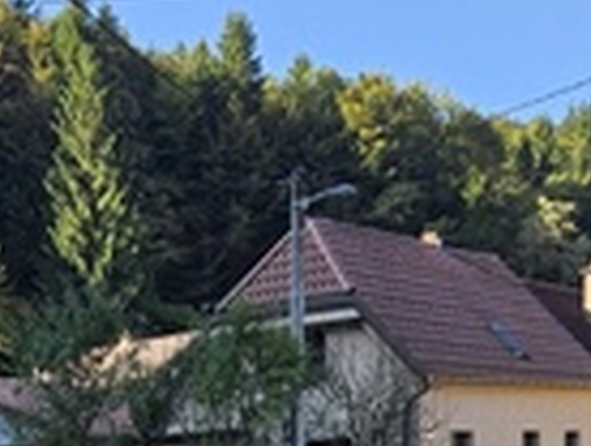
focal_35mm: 75
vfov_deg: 17.6
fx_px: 1283
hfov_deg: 25.2
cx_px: 64
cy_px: 682
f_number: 1.8
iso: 40
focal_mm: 5.4
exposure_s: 1/481
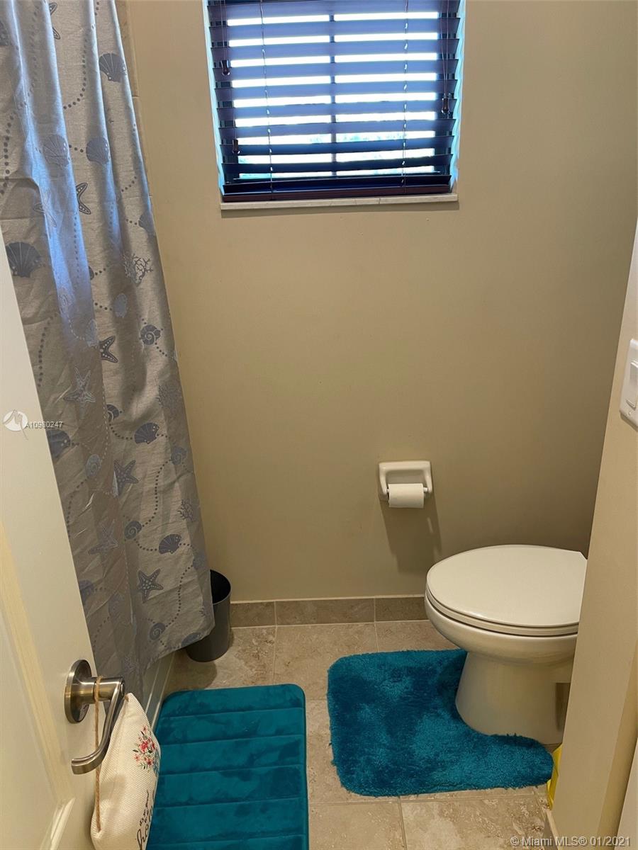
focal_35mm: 26
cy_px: 425
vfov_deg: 67.3
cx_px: 319
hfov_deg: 53.1
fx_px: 639
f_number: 1.6
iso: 160
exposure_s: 1/60
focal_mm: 5.1
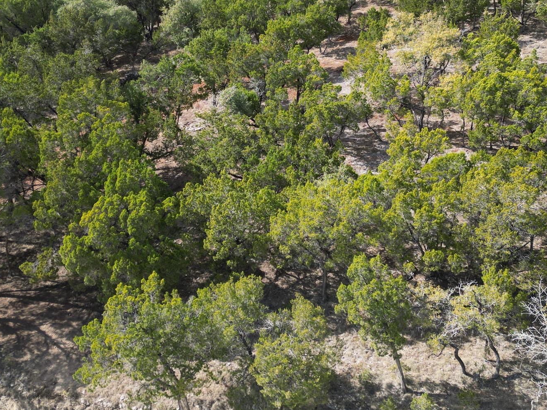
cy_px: 132
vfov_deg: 38.2
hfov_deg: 50.1
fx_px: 585
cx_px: 259
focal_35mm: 37
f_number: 1.7
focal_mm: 6.72
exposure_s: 1/2000
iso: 200
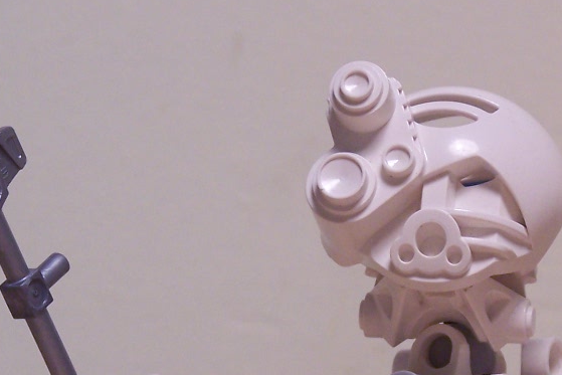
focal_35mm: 261
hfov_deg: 7.9
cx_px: 357
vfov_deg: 5.3
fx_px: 4075
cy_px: 407
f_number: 3.2
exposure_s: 1/20
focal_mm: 19.4
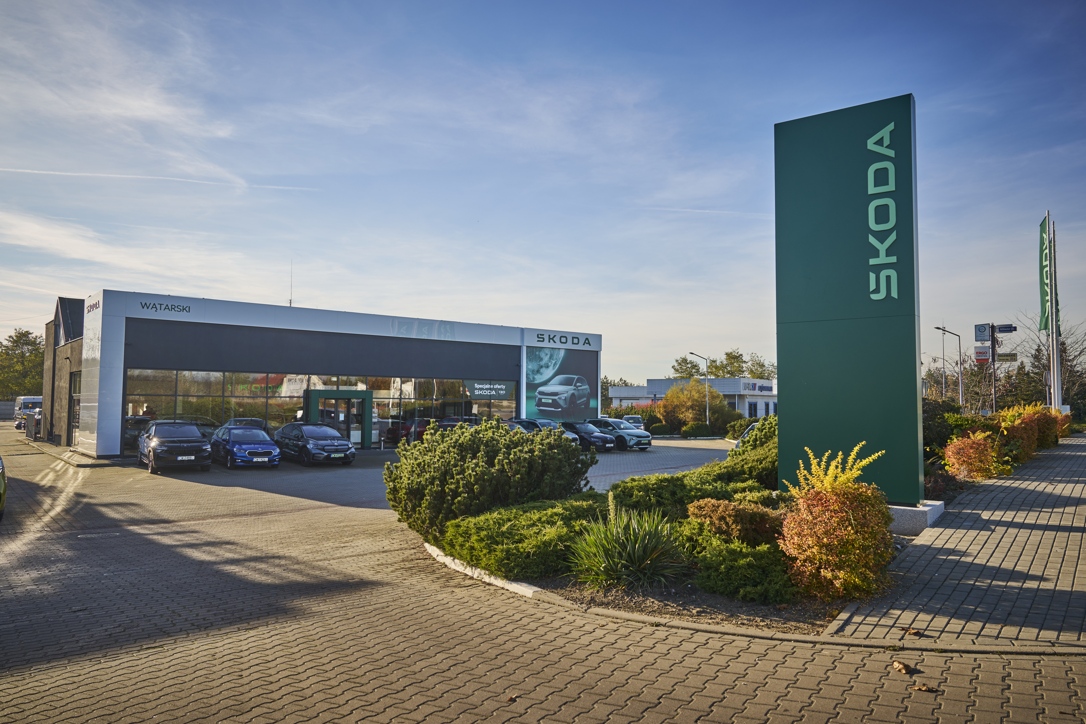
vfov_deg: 53.1
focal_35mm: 24
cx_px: 543
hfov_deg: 73.7
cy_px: 362
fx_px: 724
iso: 100
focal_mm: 24
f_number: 5.6
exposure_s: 1/320
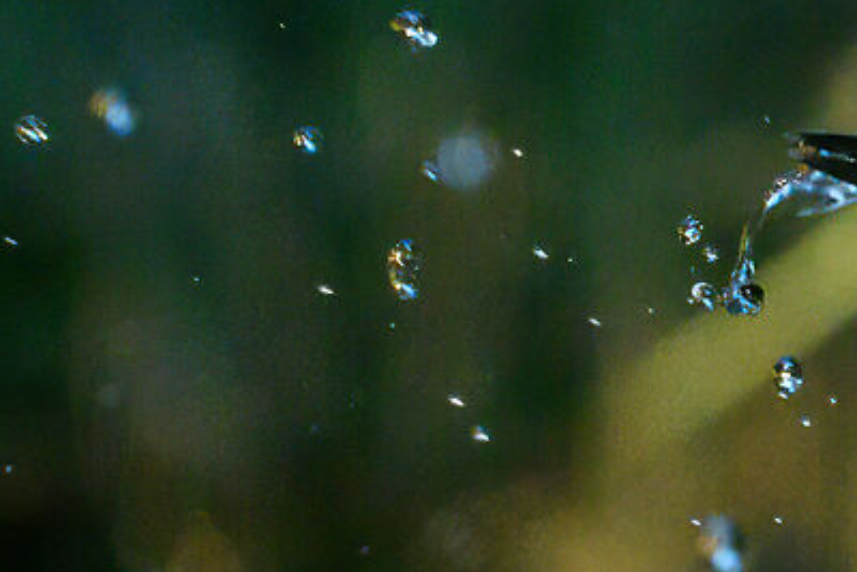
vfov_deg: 1.7
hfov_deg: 2.5
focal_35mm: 827
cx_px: 2365
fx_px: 19693
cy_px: 889
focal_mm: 92
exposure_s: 1/2000
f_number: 10
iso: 7200
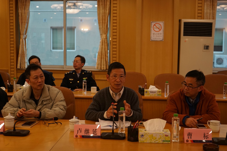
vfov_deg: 26.5
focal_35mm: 51
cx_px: 114
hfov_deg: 38.9
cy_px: 76
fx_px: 321
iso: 1250
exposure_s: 1/160
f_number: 4.5
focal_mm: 51
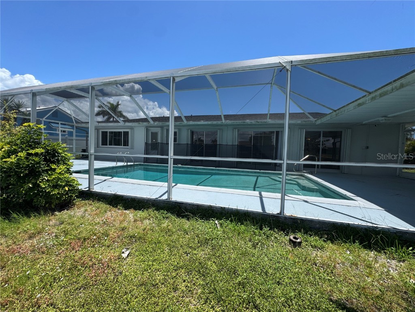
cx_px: 208
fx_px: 168
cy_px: 156
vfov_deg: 85.7
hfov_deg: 102.1
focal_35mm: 14
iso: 40
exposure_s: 1/1420
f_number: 2.2
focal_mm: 2.22
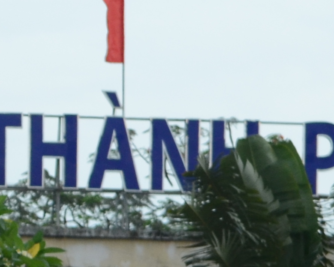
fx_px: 6148
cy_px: 98
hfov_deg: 3.1
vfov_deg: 2.5
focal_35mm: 622
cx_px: -566
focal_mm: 70
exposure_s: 1/2000
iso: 500
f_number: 4.5
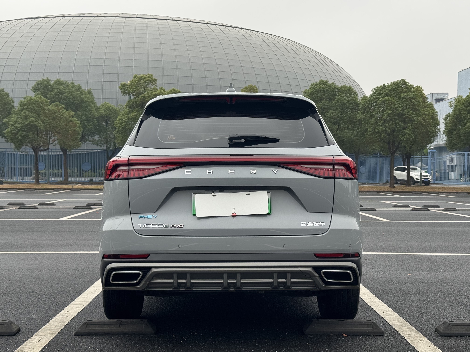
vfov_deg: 30.3
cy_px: 176
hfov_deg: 39.7
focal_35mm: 48
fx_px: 652
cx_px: 235
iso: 64
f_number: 1.78
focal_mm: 6.76
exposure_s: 1/507
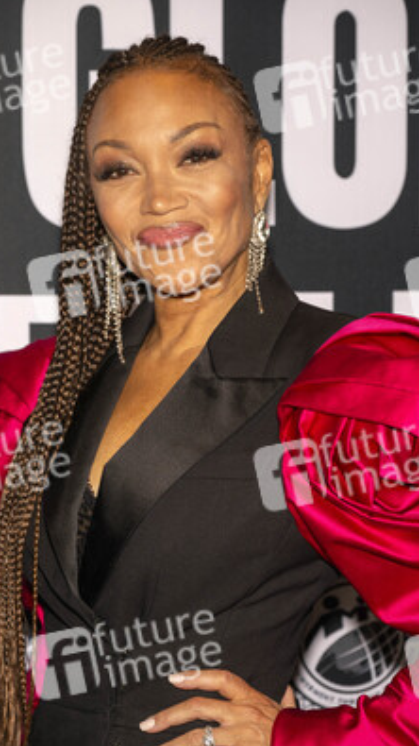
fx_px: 1779
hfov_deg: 13.4
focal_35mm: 90
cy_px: 372
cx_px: 179
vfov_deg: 23.7
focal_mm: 85
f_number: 5.6
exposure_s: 1/200
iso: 800
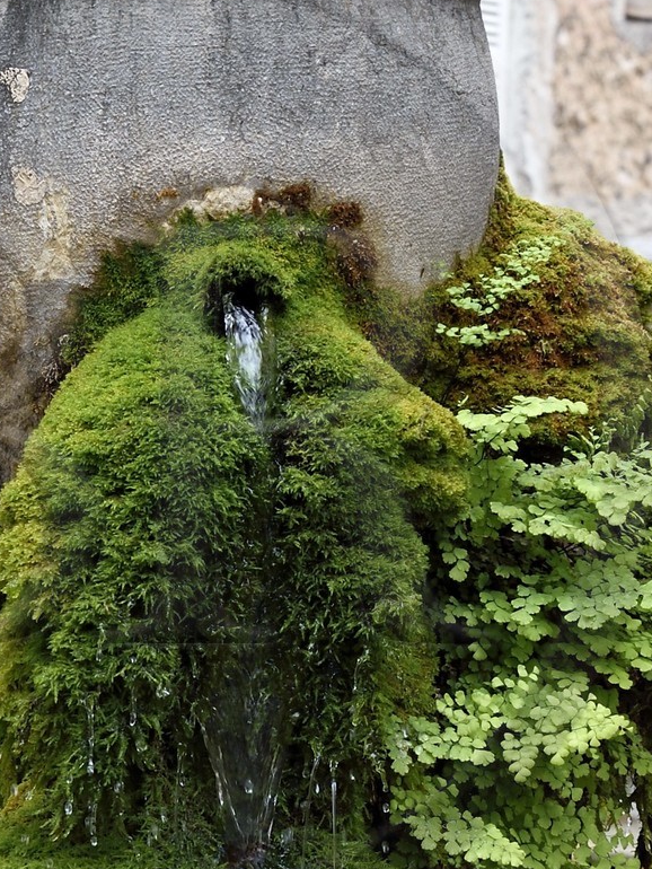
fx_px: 3614
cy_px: 437
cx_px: 129
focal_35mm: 144
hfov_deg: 10.3
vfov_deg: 13.7
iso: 400
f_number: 7.1
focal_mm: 48
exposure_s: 1/200
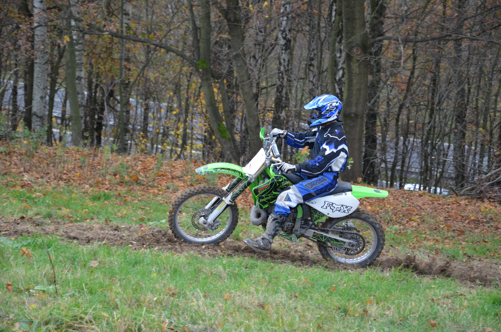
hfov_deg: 17.1
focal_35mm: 120
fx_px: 1667
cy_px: 166
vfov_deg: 11.4
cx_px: 250
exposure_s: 1/500
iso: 800
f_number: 5.3
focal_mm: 80
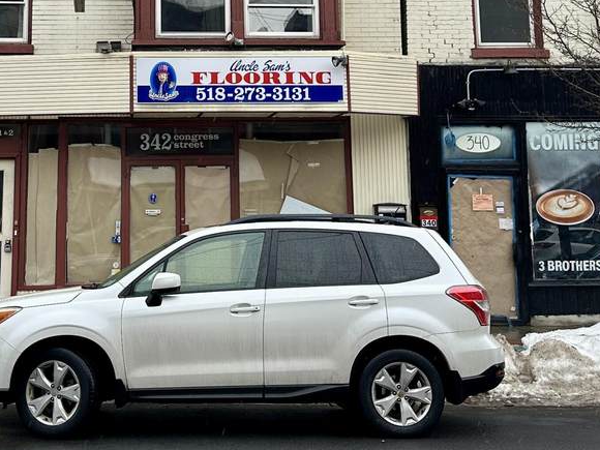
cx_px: 164
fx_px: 919
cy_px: 44
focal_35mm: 53
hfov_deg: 35.5
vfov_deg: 26.6
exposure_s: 1/406
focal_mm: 6.86
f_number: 1.78
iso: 80
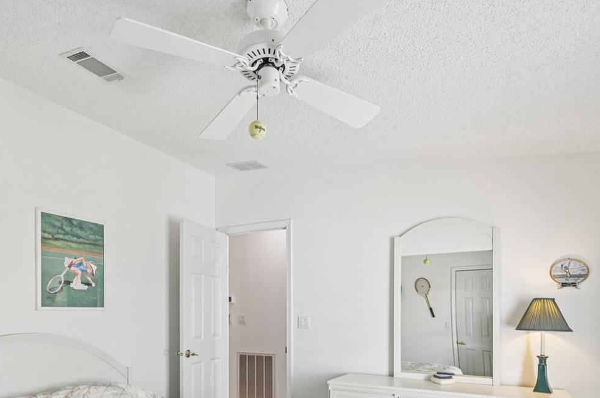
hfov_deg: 76.1
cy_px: 304
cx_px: 289
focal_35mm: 23
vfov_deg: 52.3
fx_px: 383
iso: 400
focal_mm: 14
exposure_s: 1/50
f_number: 8
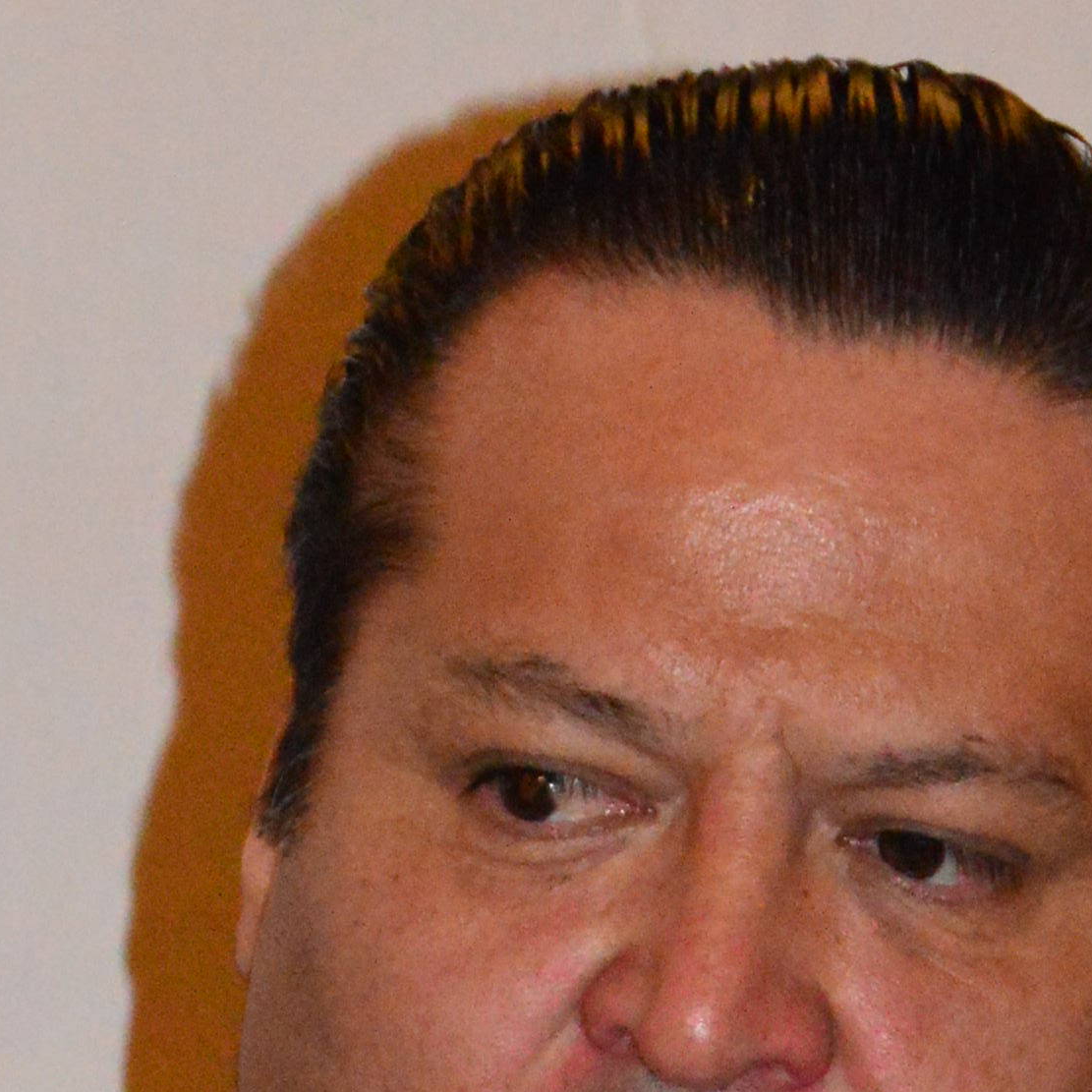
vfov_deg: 5.6
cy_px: 1494
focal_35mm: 310
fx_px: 11075
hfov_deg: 5.6
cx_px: 697
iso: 3200
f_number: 5.6
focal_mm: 45
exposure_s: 1/40
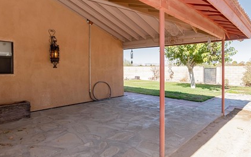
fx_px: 157
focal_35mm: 23
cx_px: 129
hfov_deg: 77.1
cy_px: 68
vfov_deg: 52.9
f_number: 9
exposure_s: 1/250
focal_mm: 10
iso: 400
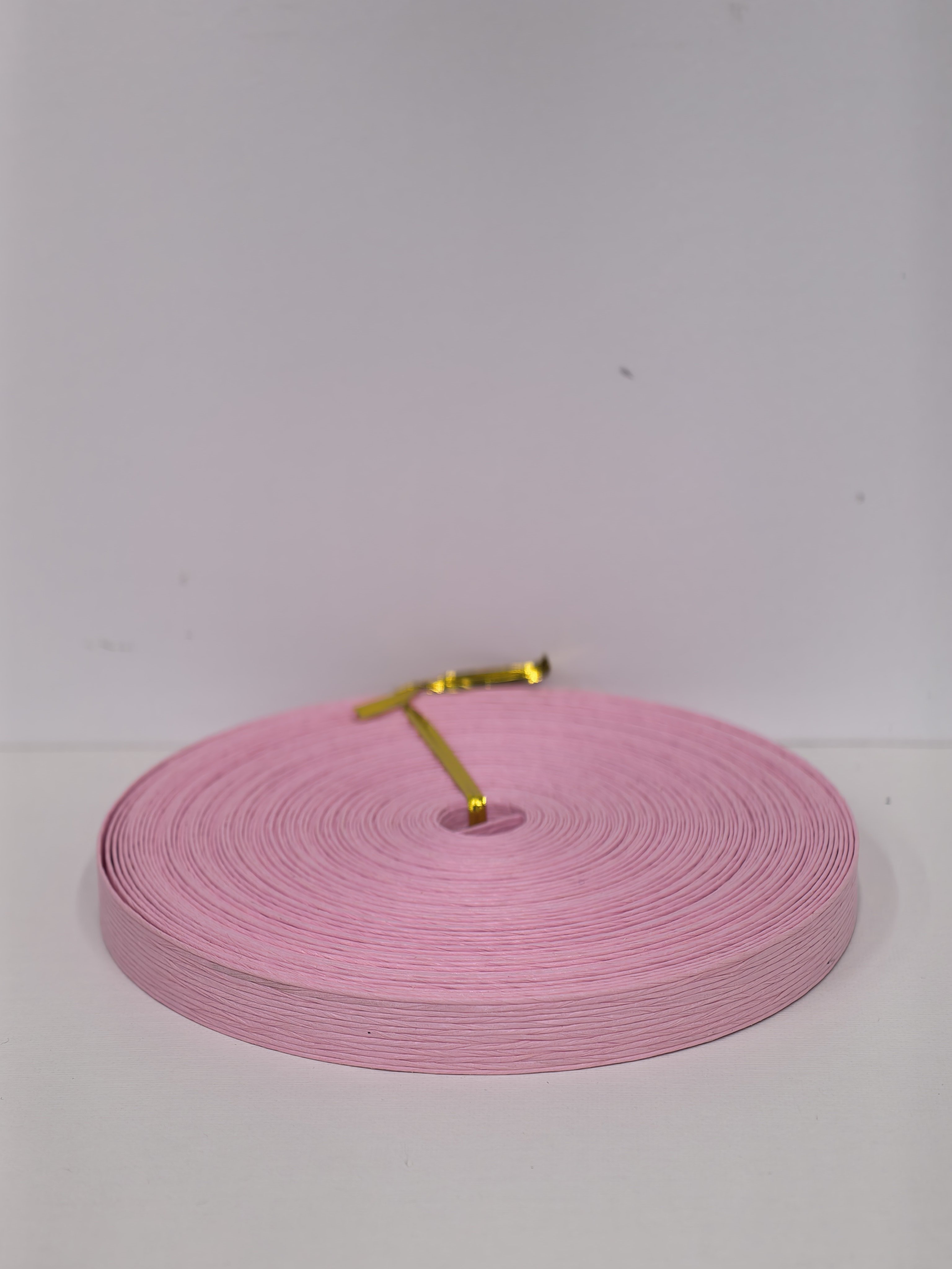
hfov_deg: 16.6
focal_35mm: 89
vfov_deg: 22.0
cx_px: 476
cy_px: 634
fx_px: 3264
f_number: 2.4
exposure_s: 1/100
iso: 80
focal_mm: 24.13
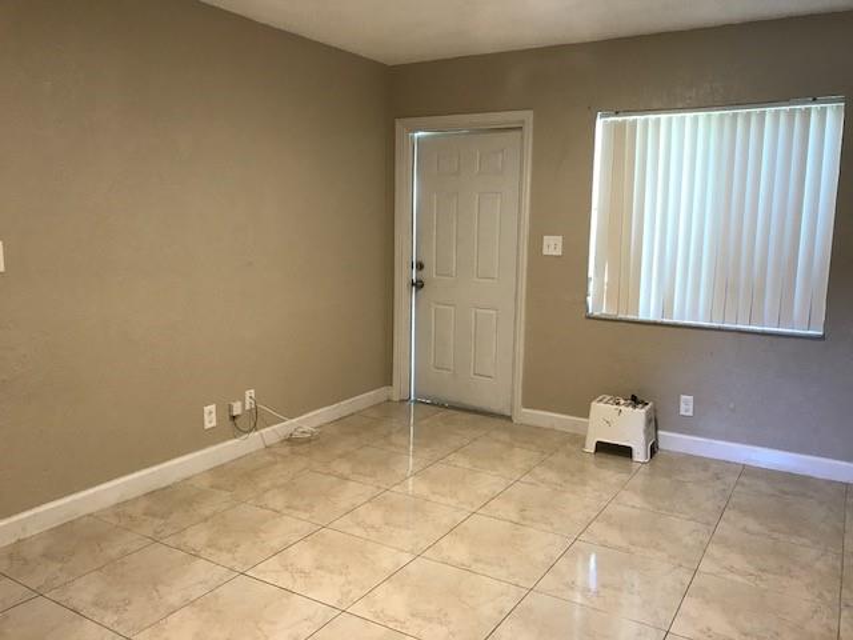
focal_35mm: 28
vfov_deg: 49.7
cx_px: 426
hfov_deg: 63.4
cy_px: 320
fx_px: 690
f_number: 1.8
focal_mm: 3.99
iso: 40
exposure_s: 1/24
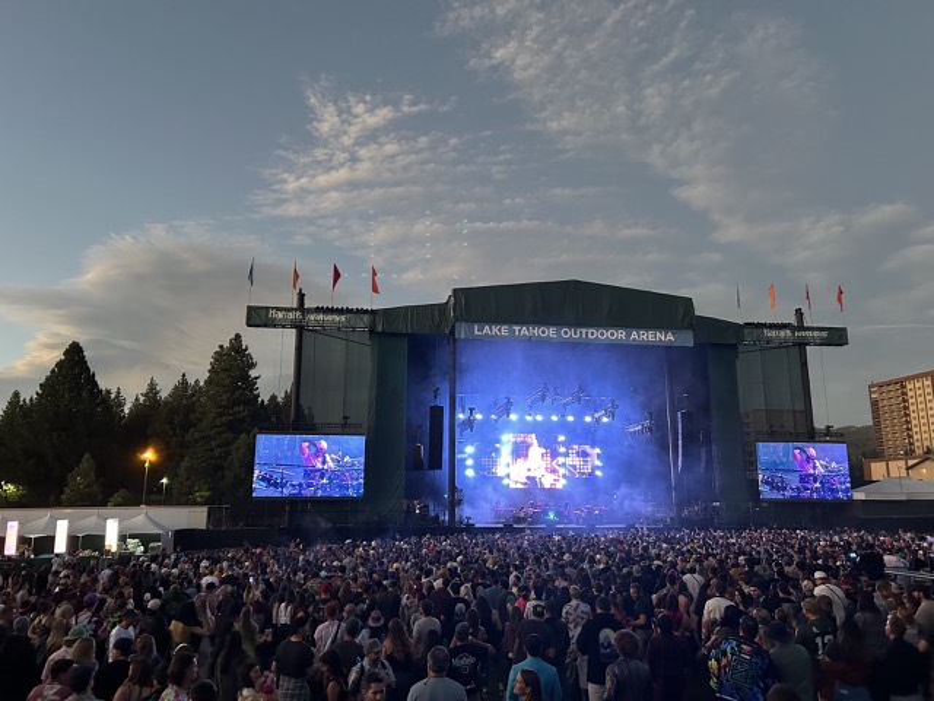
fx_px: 702
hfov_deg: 67.3
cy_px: 350
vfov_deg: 53.1
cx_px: 467
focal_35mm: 26
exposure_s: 1/60
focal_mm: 5.7
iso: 500
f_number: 1.5
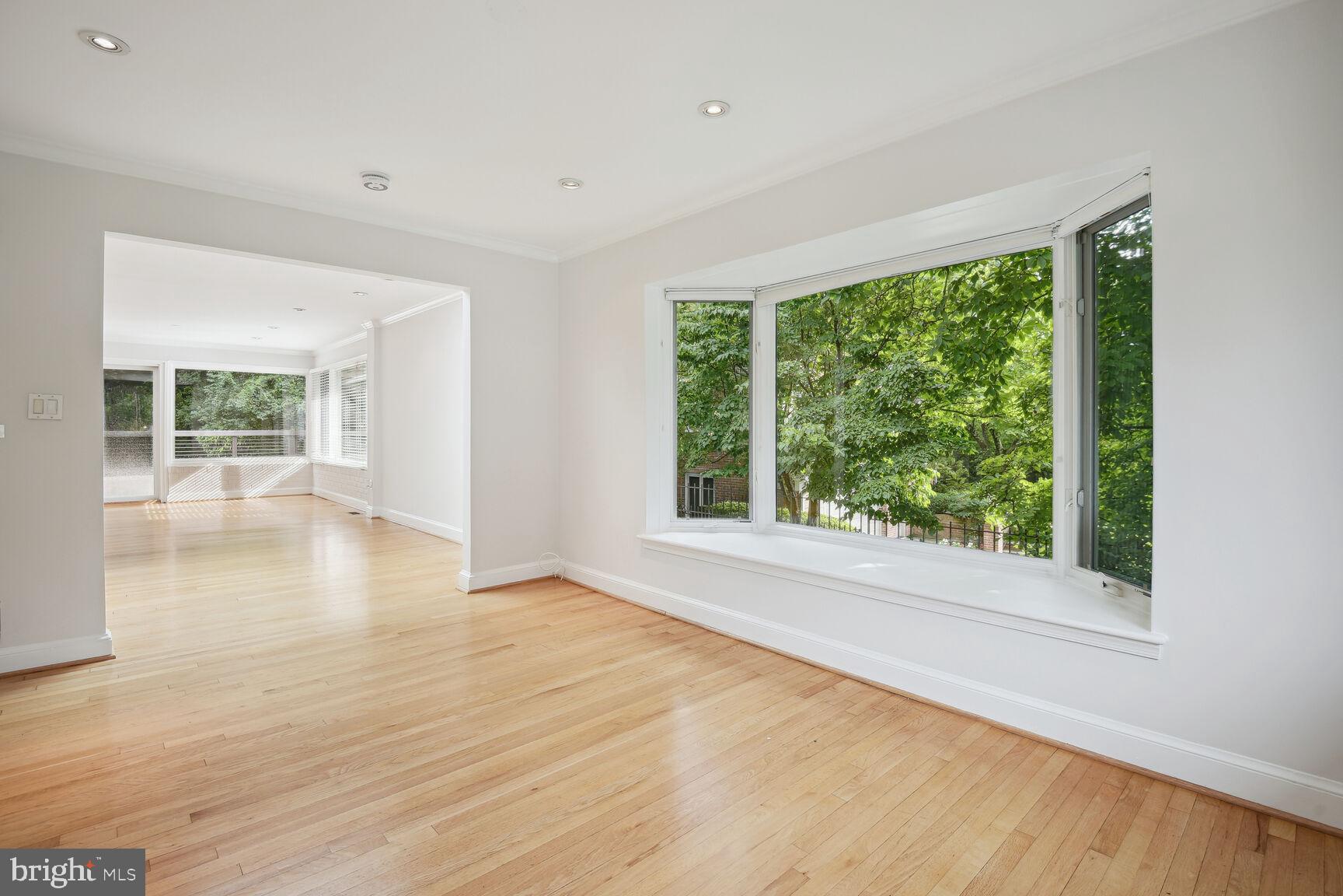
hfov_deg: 96.7
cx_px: 672
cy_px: 448
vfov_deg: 73.7
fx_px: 597
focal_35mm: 16
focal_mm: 16
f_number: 8
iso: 200
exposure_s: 1/10
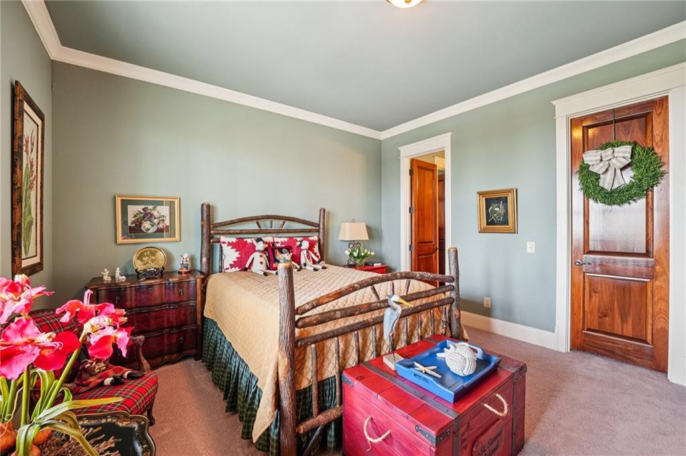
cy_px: 228
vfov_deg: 81.1
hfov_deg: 104.3
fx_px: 267
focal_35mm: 14
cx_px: 343
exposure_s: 1/3.33
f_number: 8
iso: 320
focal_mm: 14
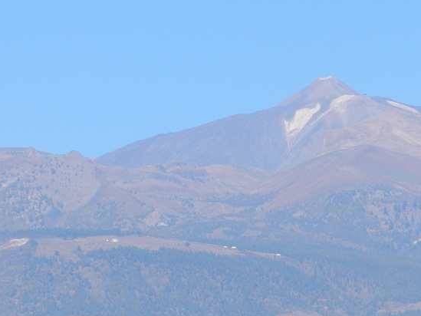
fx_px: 4331
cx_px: 342
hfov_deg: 5.6
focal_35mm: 356
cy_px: 90
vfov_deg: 4.2
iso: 160
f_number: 5.5
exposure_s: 1/640
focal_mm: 34
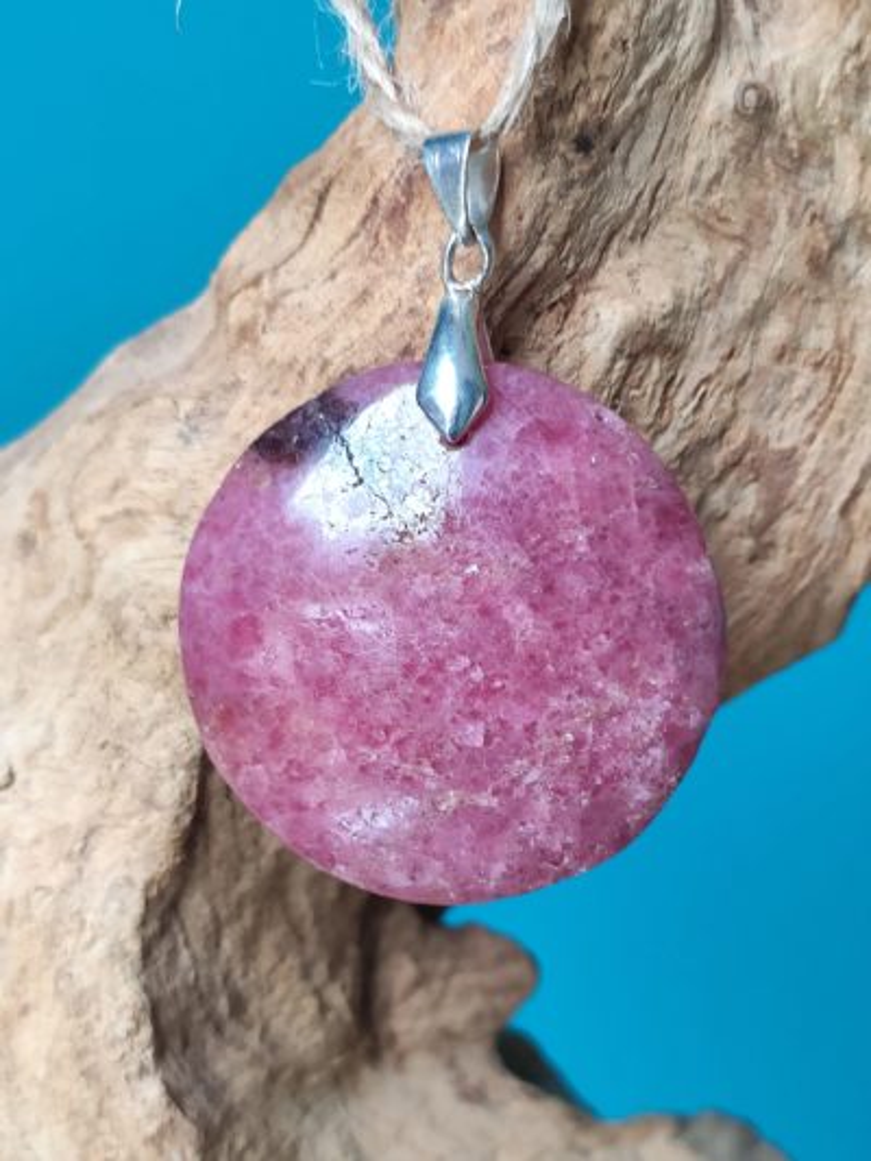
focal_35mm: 26
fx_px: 872
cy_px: 580
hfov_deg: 53.1
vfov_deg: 67.3
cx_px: 436
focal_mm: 4.77
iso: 371
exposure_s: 1/50
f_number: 1.75
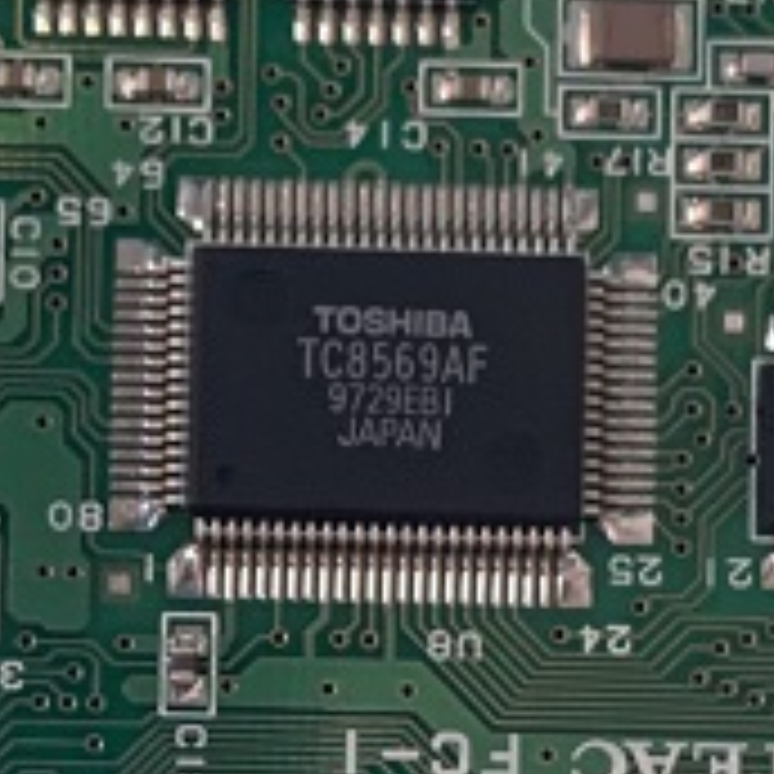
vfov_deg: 16.0
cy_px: 677
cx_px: 322
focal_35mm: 108
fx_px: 2732
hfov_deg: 16.1
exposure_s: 1/60
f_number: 1.8
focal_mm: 4.25
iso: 320
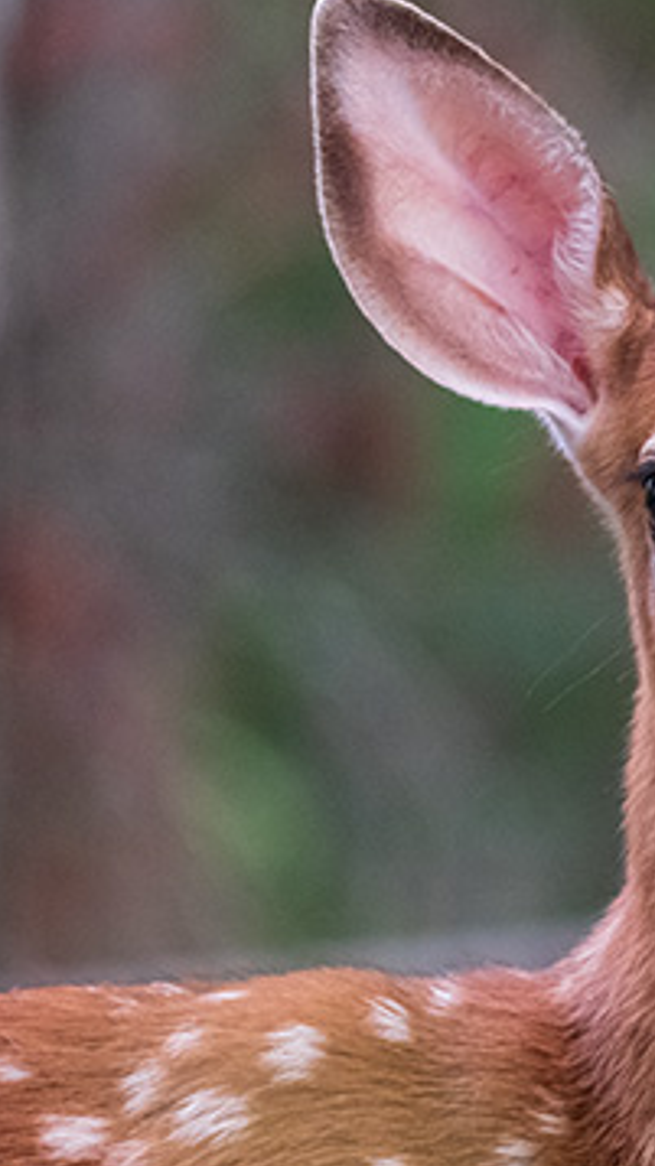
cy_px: 529
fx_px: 52162
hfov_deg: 0.7
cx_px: 613
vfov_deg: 1.3
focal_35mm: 1687
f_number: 8
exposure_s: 1/160
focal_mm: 600
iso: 12800
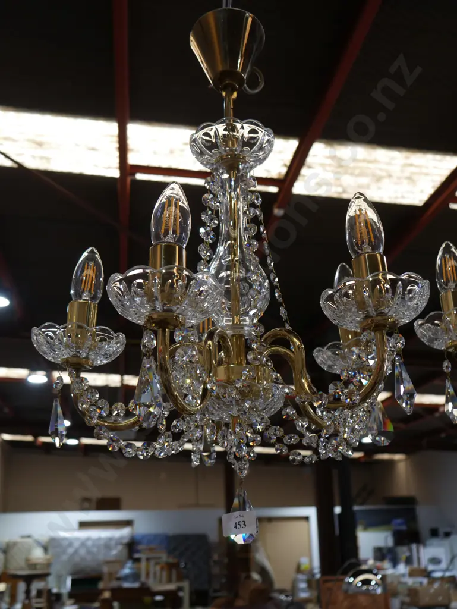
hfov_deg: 36.0
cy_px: 304
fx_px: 704
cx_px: 228
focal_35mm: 40
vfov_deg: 46.8
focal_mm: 20
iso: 200
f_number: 4.4
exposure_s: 1/60
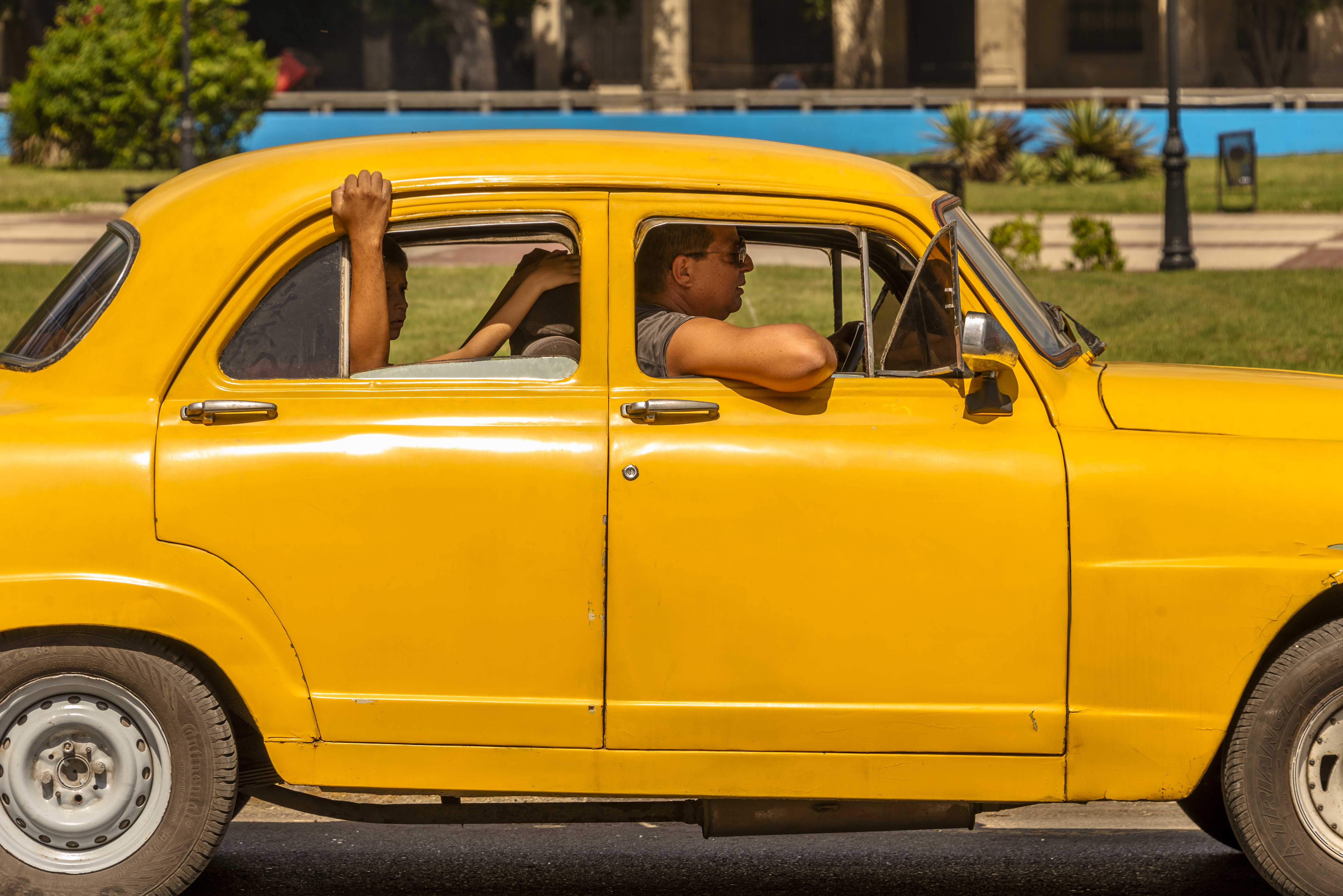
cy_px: 448
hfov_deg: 13.7
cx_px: 672
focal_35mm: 150
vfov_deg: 9.2
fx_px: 5598
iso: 200
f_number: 8
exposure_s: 1/400
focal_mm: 150
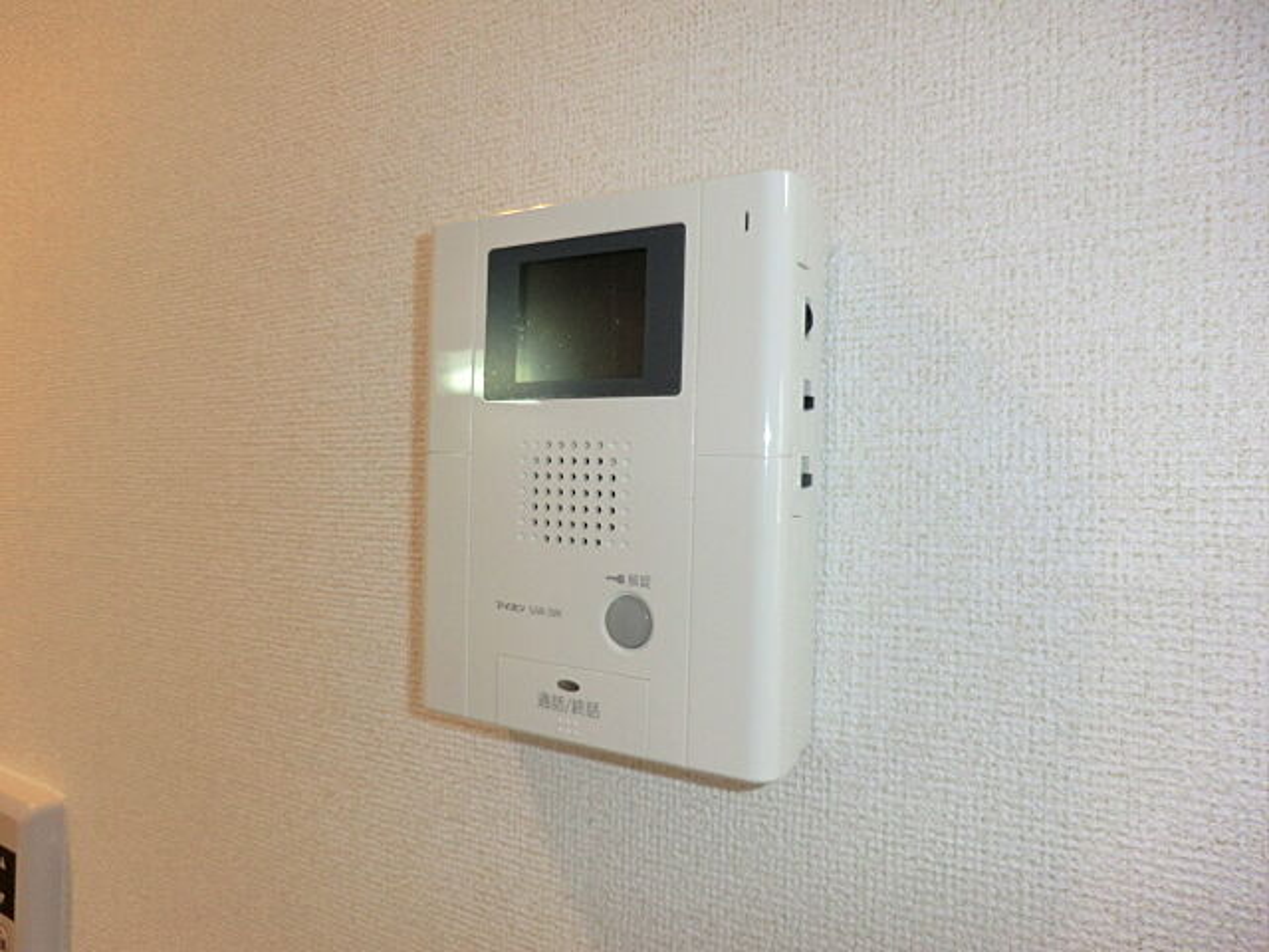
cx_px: 634
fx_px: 880
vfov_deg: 56.8
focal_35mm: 24
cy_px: 476
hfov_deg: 71.6
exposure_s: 1/40
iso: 200
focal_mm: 4.3
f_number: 3.2
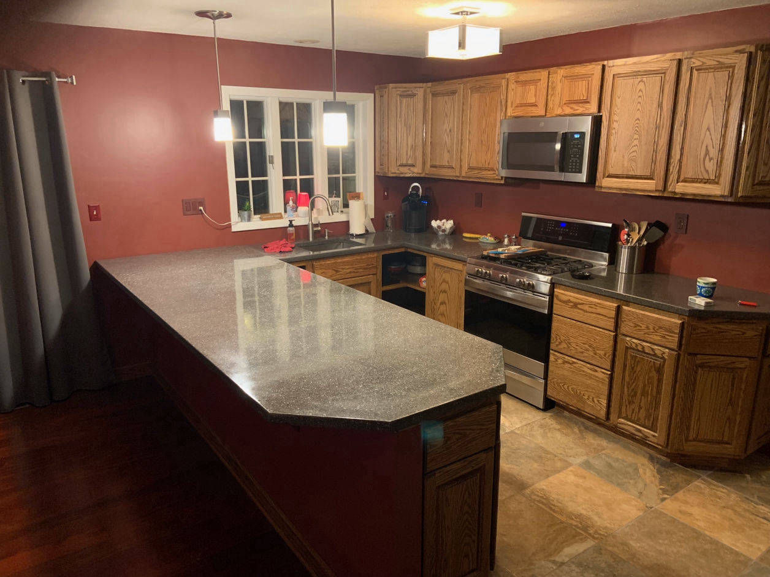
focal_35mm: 26
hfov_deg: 67.3
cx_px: 385
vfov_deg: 53.1
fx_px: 578
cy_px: 288
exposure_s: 1/30
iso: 500
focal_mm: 4.25
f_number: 1.8
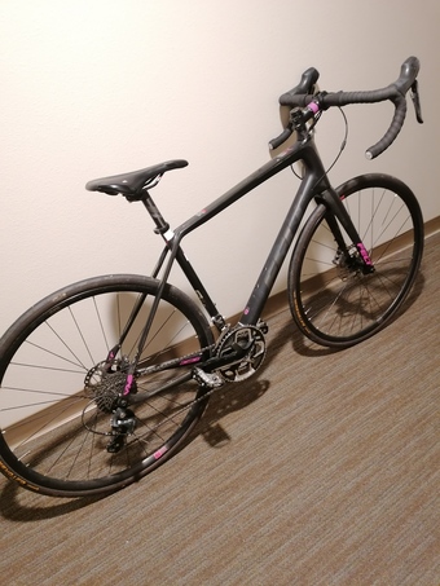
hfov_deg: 51.4
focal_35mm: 27
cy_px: 293
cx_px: 220
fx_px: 457
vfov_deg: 65.3
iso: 640
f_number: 1.8
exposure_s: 1/20
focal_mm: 4.75
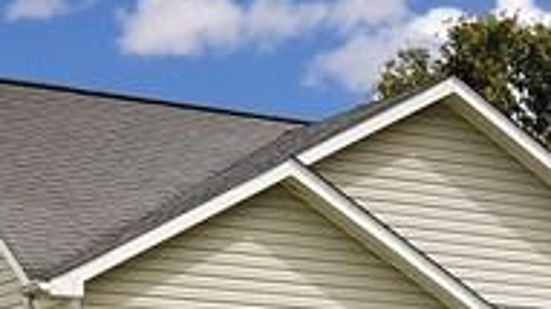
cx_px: 946
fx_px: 2219
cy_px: 609
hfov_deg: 13.0
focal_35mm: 152
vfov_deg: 7.6
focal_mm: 4.73
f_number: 2.2
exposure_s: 1/800
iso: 100
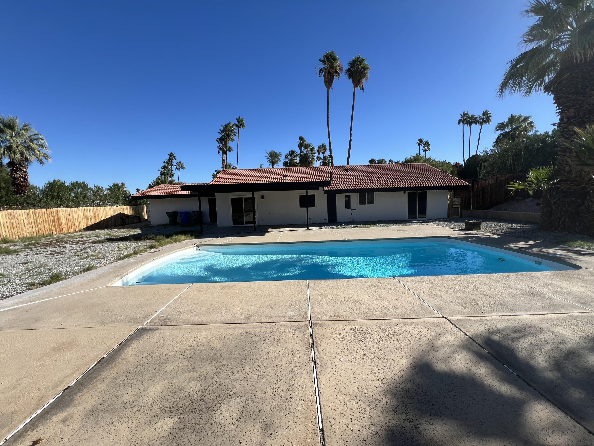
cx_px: 297
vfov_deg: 89.9
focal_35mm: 13
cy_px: 223
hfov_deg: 106.2
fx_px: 223
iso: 32
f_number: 1.8
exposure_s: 1/1876
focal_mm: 1.57
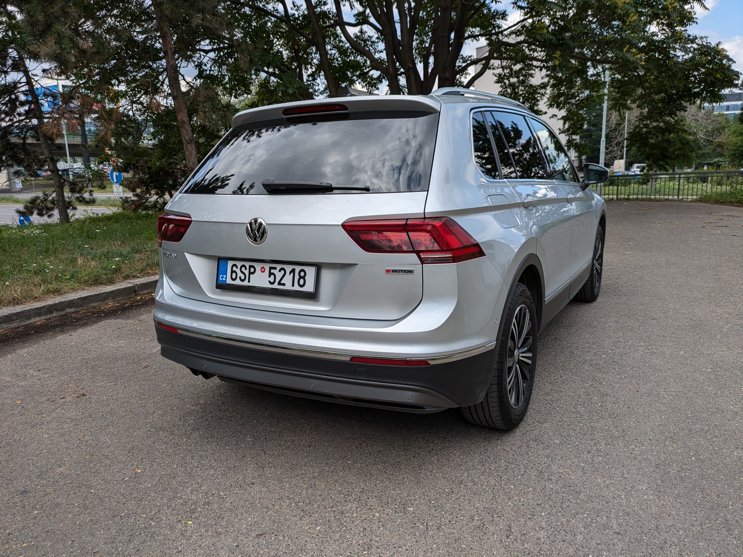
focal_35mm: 25
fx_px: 537
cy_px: 278
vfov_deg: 54.9
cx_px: 372
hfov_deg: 69.4
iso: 43
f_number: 1.89
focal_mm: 5.43
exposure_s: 1/1776
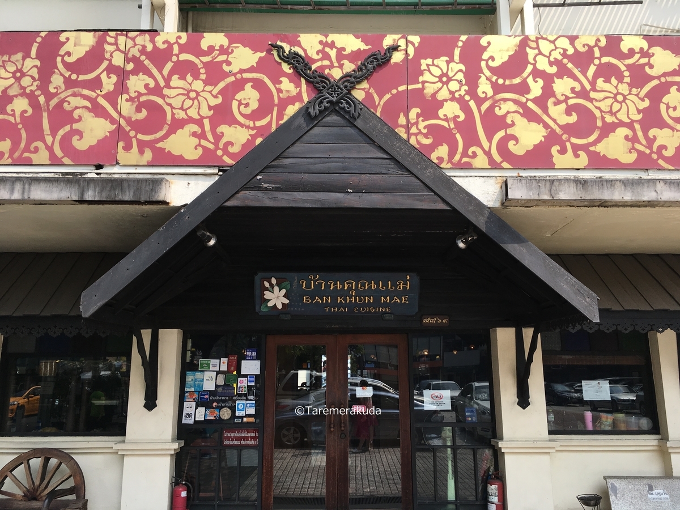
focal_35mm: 29
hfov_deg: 61.7
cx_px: 340
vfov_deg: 48.2
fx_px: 570
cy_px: 255
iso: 25
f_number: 2.2
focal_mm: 4.15
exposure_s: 1/712
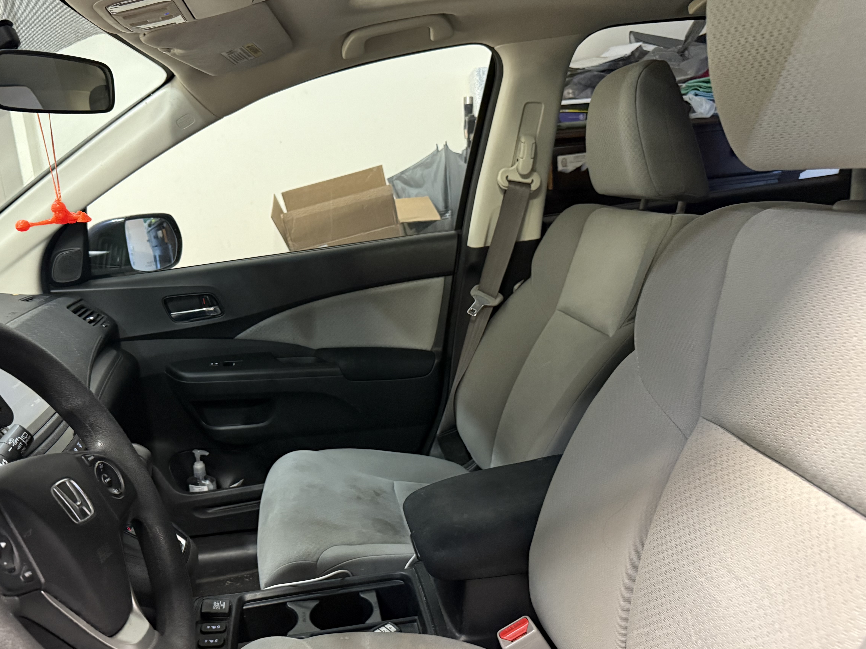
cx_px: 330
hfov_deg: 59.3
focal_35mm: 30
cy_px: 351
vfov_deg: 46.7
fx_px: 750
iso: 800
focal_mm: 6.76
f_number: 1.78
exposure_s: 1/40
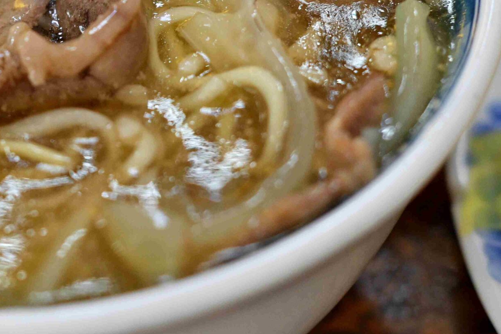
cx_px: 43
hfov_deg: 13.0
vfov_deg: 8.7
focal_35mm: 157
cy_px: 15
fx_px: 2184
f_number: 2.8
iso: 800
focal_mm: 50
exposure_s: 1/200
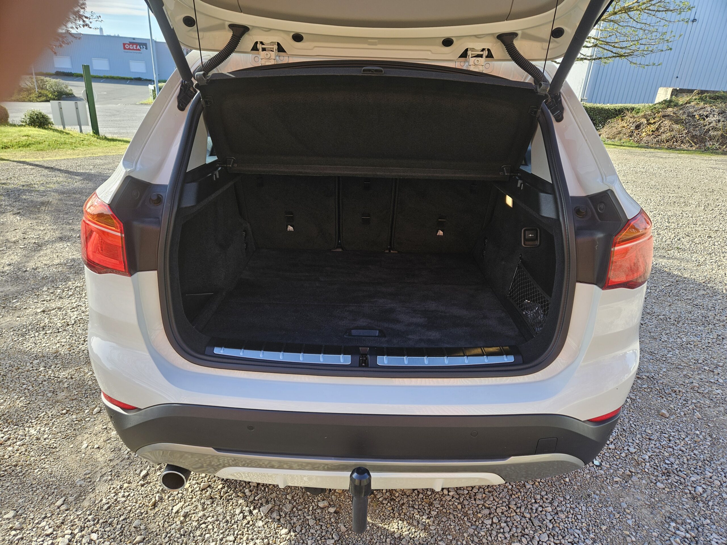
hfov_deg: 73.9
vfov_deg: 58.9
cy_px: 272
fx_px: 483
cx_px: 364
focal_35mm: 23
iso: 50
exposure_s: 1/397
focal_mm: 5.4
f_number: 1.8
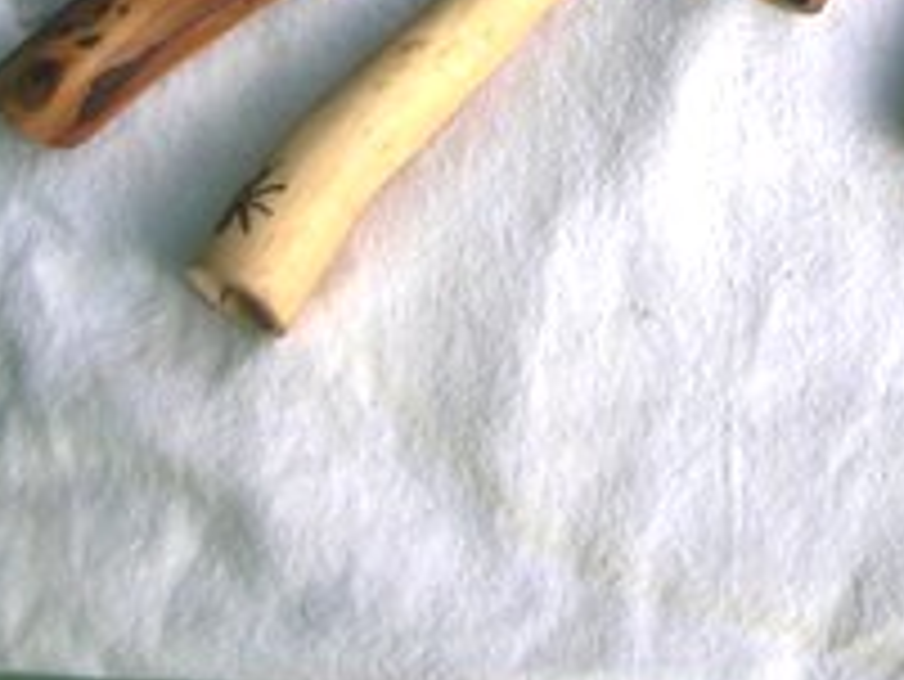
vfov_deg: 11.7
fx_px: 3162
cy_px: -356
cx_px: 1174
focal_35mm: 121
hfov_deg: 15.5
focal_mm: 5.8
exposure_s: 1/280
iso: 50
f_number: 2.8
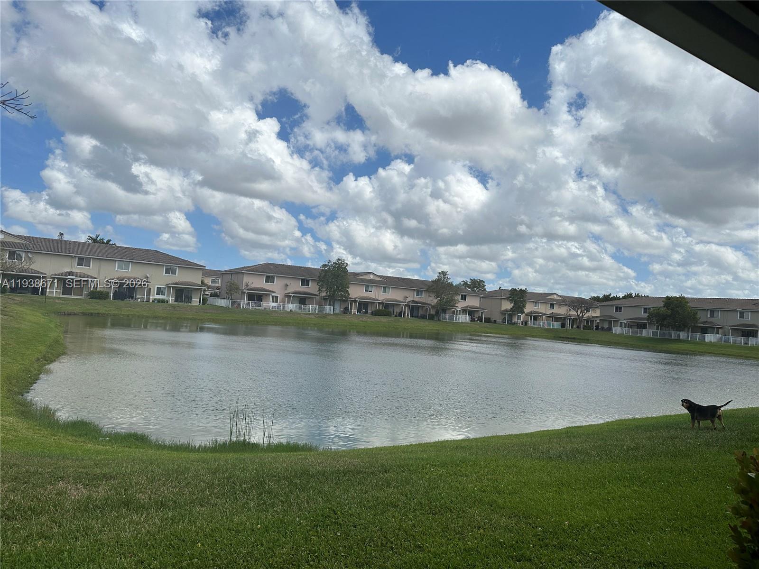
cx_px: 380
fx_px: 526
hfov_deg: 71.6
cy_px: 284
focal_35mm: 24
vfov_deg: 56.8
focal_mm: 6.86
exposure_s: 1/10753
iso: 80
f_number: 1.78
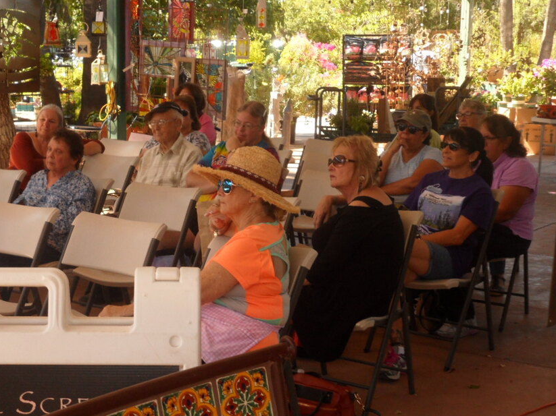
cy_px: 229
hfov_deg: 30.3
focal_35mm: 63
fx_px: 1012
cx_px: 148
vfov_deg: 23.3
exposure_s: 1/125
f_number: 3.8
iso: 80
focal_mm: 6.6
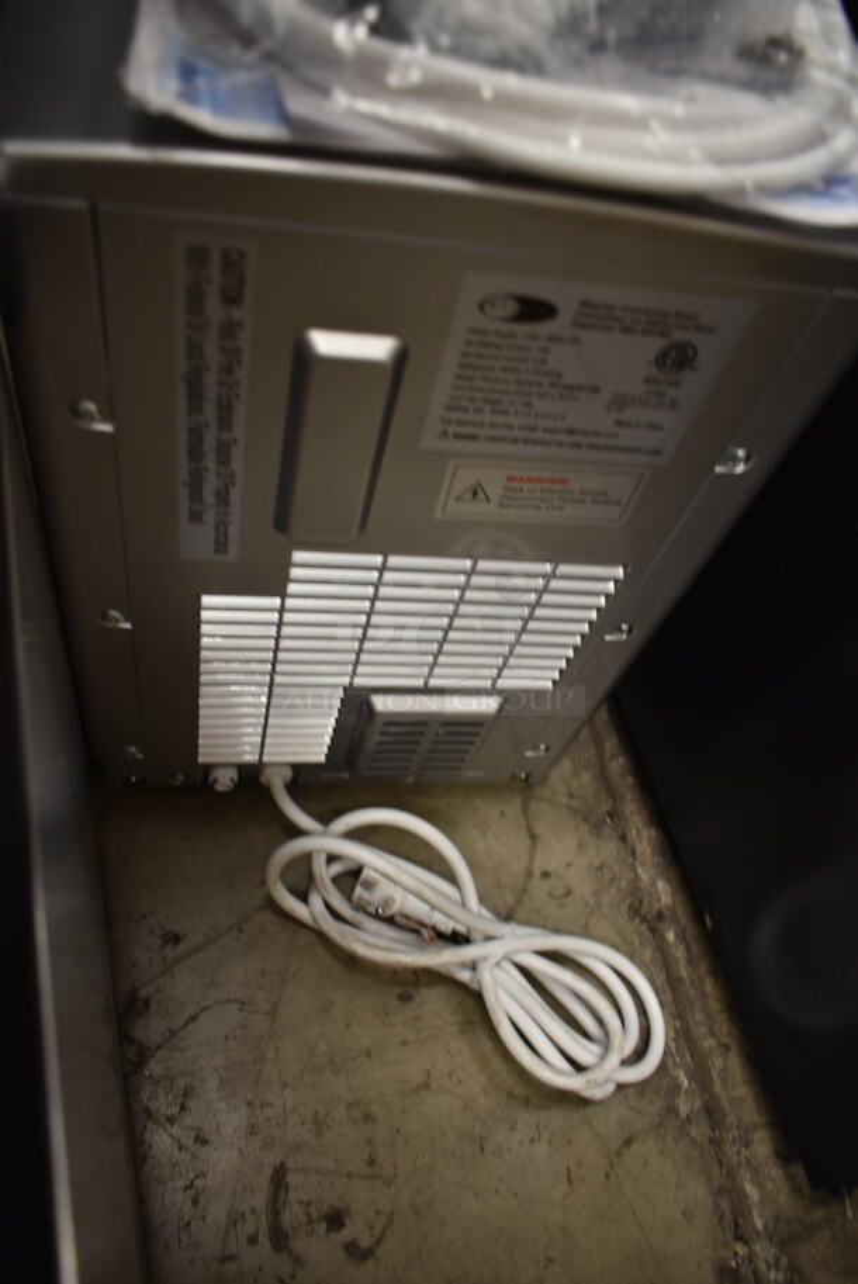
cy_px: 642
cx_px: 429
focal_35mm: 27
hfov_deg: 48.0
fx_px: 964
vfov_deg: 67.3
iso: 450
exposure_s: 1/30
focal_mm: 18
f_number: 3.5
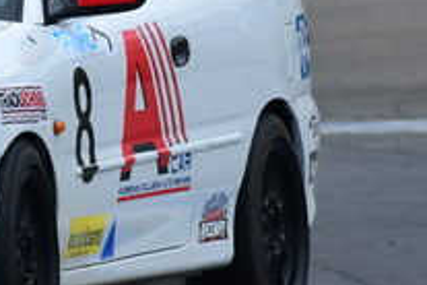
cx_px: -95
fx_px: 34347
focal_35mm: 2896
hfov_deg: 0.7
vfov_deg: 0.5
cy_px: -103
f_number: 11
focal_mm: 500
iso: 500
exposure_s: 1/640
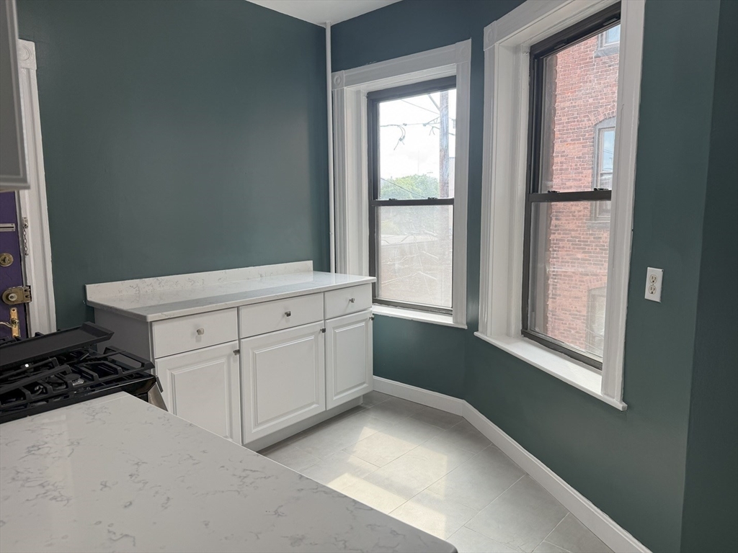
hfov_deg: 71.6
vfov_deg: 56.8
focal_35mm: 24
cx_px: 369
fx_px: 512
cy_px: 276
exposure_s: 1/120
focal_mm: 6.76
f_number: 1.78
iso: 64
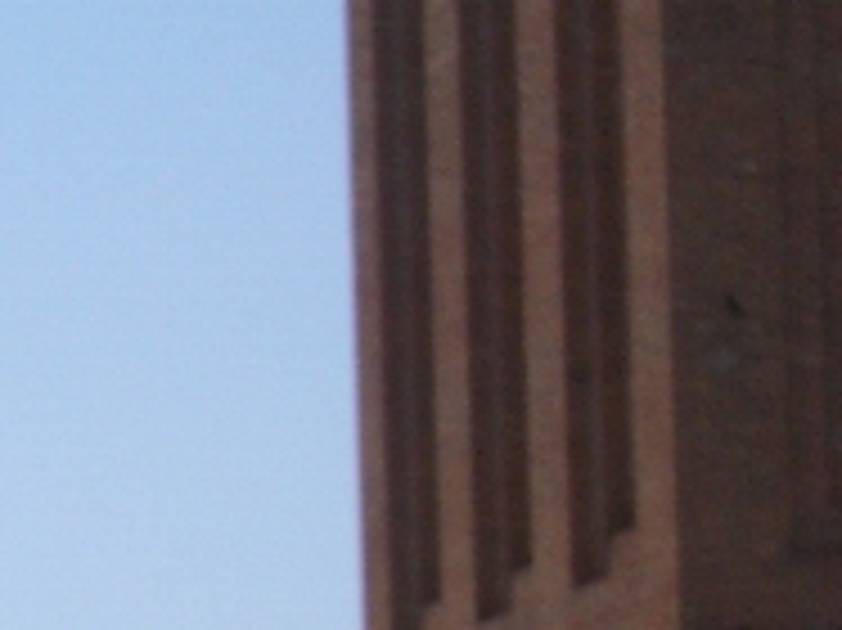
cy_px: 900
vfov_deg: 6.9
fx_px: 5153
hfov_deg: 9.0
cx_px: -558
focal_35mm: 212
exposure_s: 1/500
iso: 50
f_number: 5.6
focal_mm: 10.2
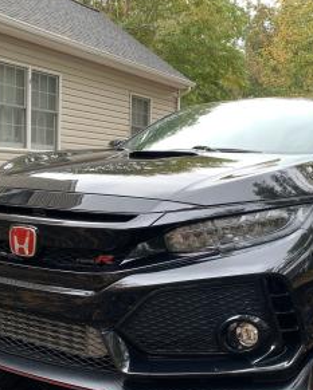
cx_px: 216
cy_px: 222
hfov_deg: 33.8
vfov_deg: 41.9
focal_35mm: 44
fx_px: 509
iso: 40
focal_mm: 4.25
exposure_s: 1/122
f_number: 1.8
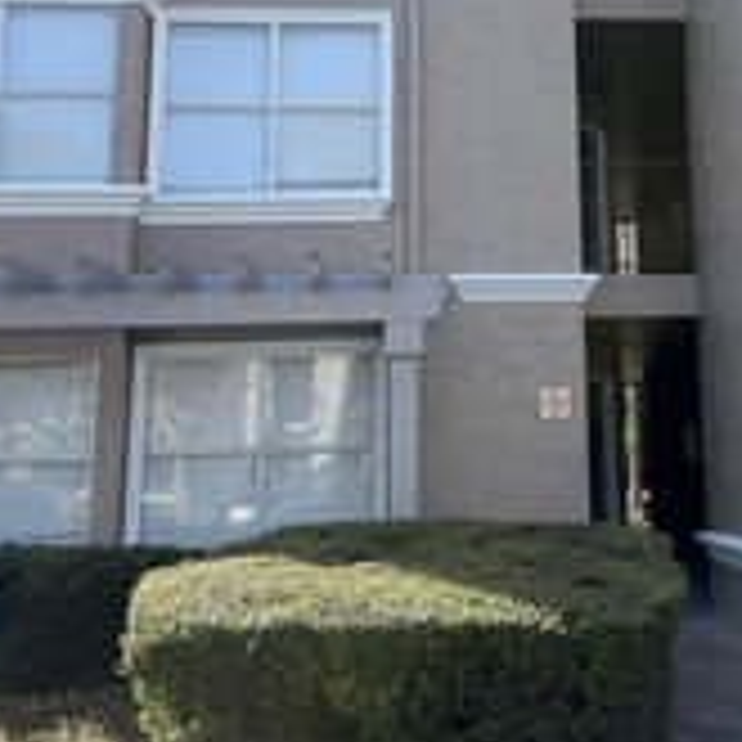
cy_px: 130
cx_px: 560
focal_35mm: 55
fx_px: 1334
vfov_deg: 30.2
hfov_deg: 30.5
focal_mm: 6.76
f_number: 1.78
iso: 100
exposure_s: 1/2169
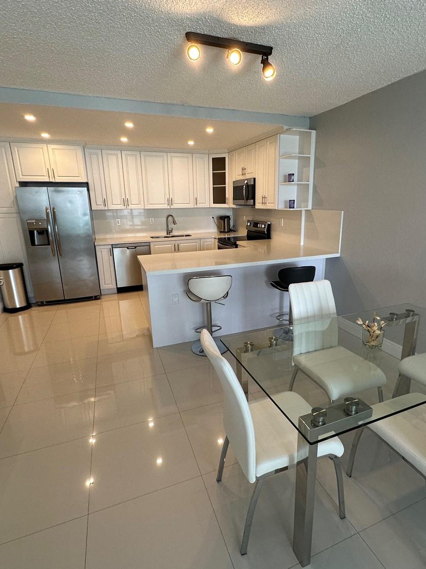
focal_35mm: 19
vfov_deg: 84.7
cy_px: 282
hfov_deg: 68.5
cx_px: 235
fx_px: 312
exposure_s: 1/120
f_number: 2.2
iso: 160
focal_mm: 2.22
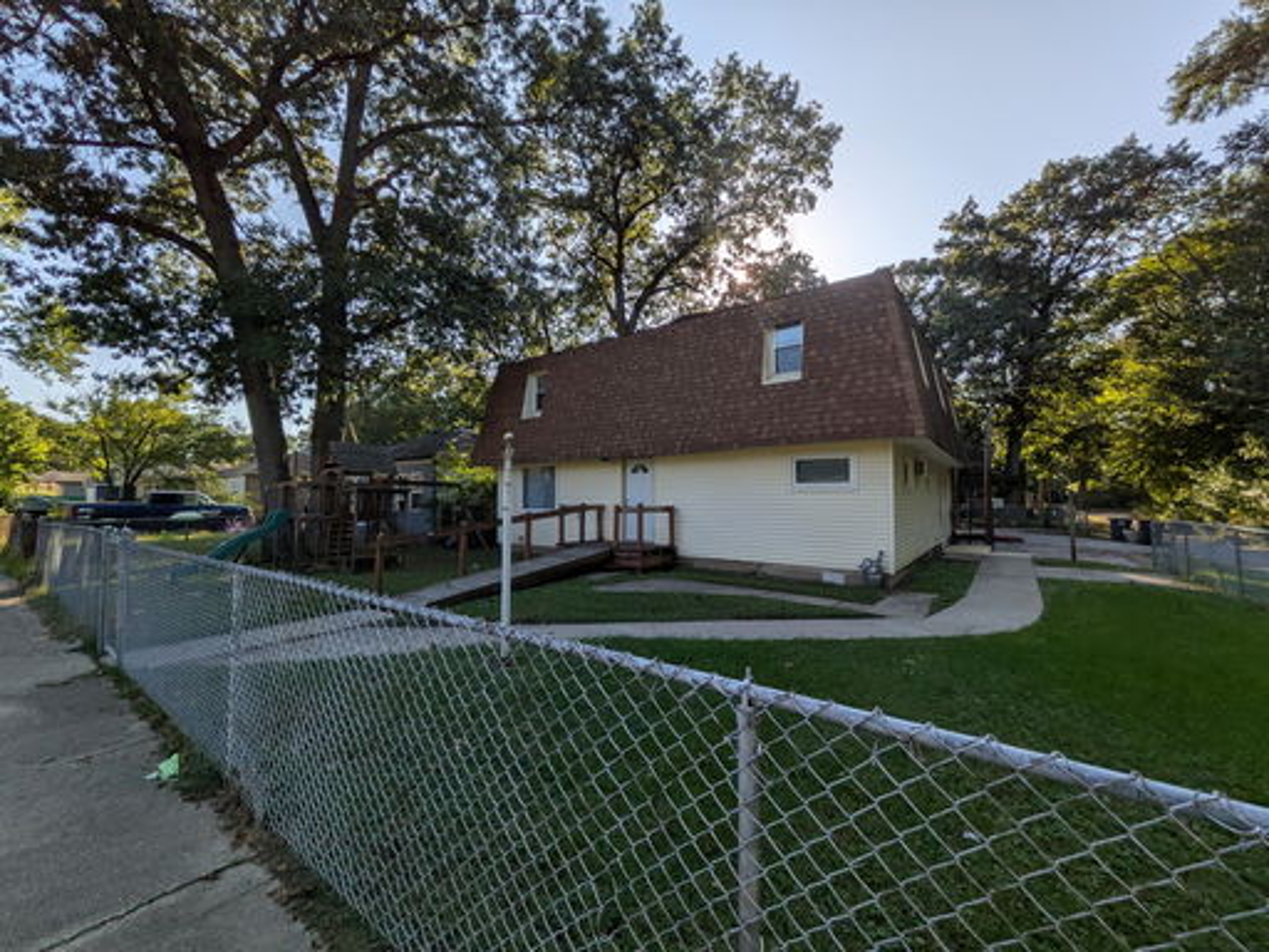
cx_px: 634
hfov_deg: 102.1
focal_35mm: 14
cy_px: 476
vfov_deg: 85.7
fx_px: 513
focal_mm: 1.83
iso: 49
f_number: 2.2
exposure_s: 1/1631
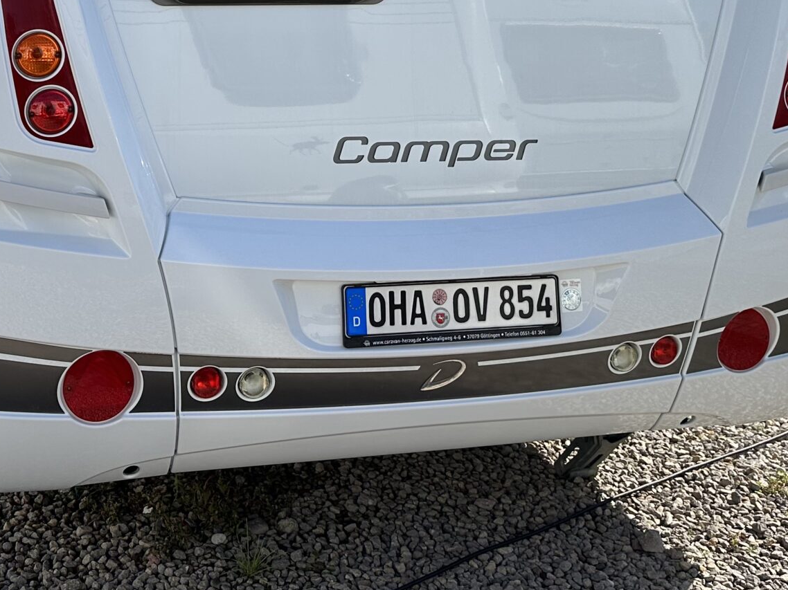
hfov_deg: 35.0
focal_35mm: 54
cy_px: -17
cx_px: 233
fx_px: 1229
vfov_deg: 25.5
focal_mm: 6.86
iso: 80
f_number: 1.78
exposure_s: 1/5525
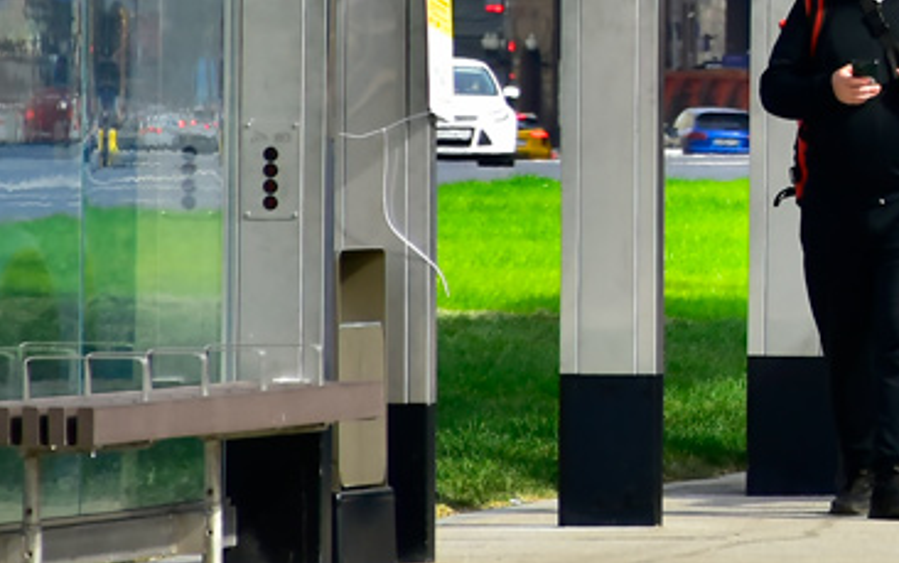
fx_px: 16129
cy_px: -386
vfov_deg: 2.0
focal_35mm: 658
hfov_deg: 3.2
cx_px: 1759
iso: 125
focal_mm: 105
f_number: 5.6
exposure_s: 1/400
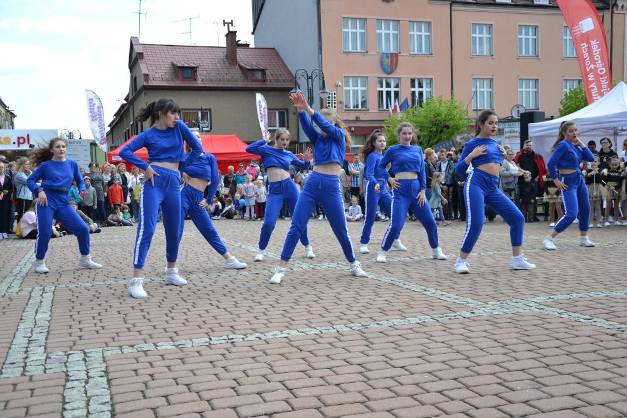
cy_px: 209
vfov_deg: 35.5
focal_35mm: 38
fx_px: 653
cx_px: 314
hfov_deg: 51.3
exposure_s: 1/1000
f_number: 4.5
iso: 400
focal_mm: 25
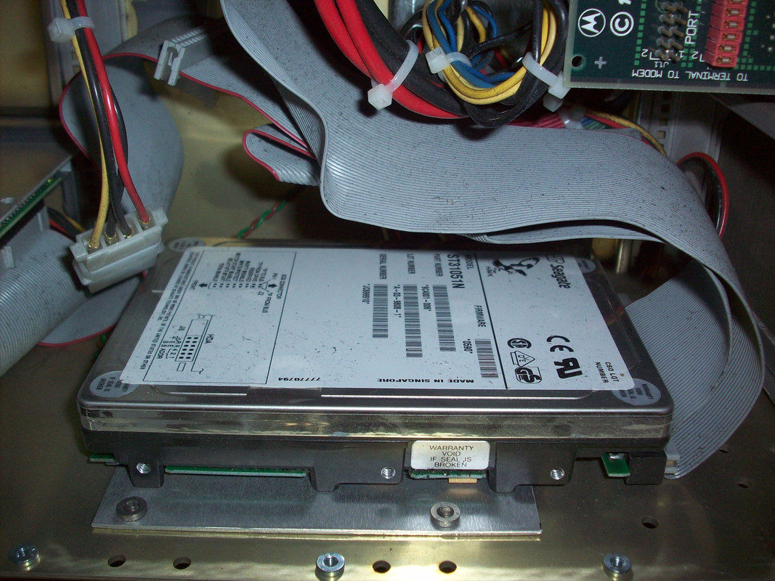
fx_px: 828
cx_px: 388
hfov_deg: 50.1
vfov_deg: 38.7
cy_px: 290
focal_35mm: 37
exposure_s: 1/64
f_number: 2.8
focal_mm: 6.2
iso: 80
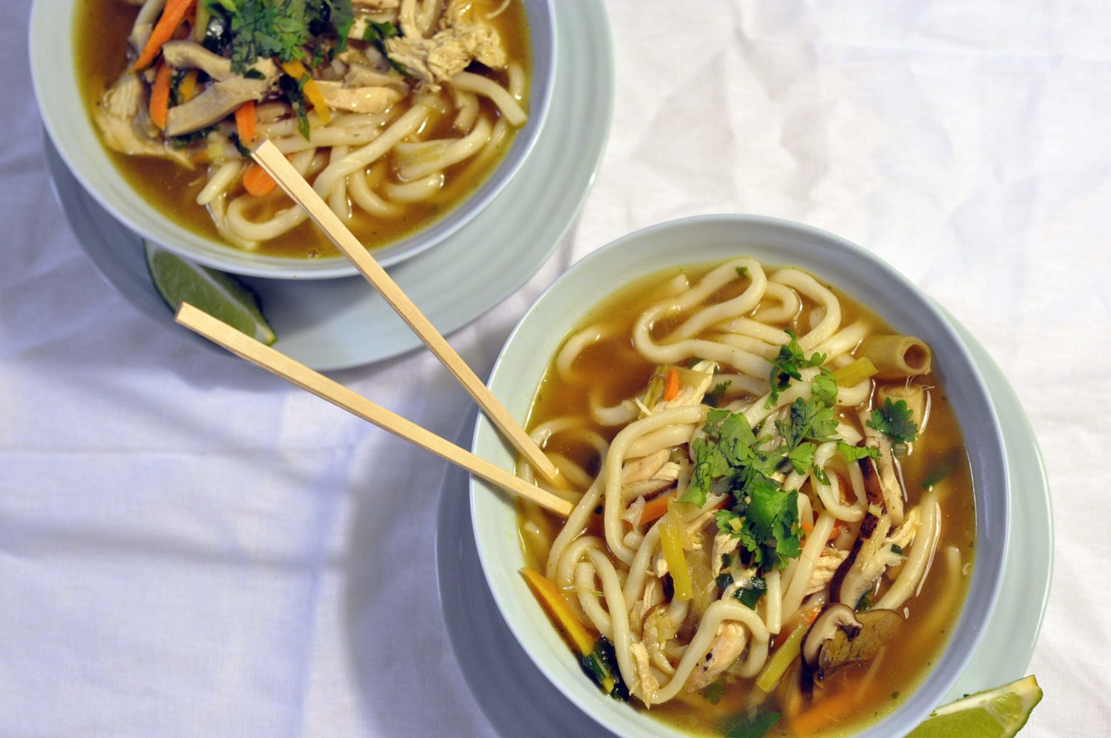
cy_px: 369
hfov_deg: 27.0
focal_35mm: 75
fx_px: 2312
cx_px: 556
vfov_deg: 18.1
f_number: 4
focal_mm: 50
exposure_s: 1/60
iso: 640
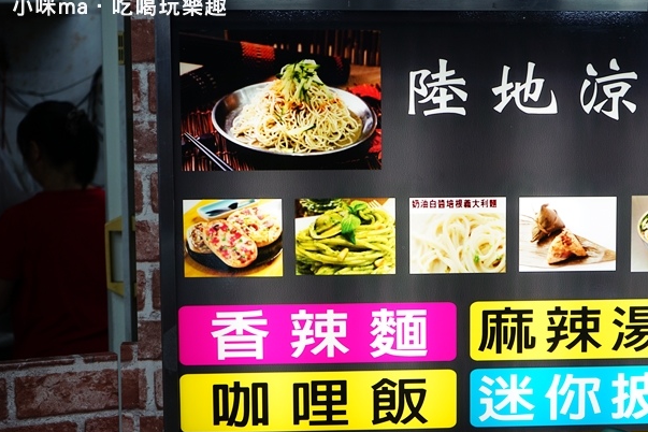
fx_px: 1170
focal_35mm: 65
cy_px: 254
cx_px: 419
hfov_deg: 30.8
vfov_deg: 20.9
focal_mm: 49
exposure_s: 1/60
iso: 200
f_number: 4.5
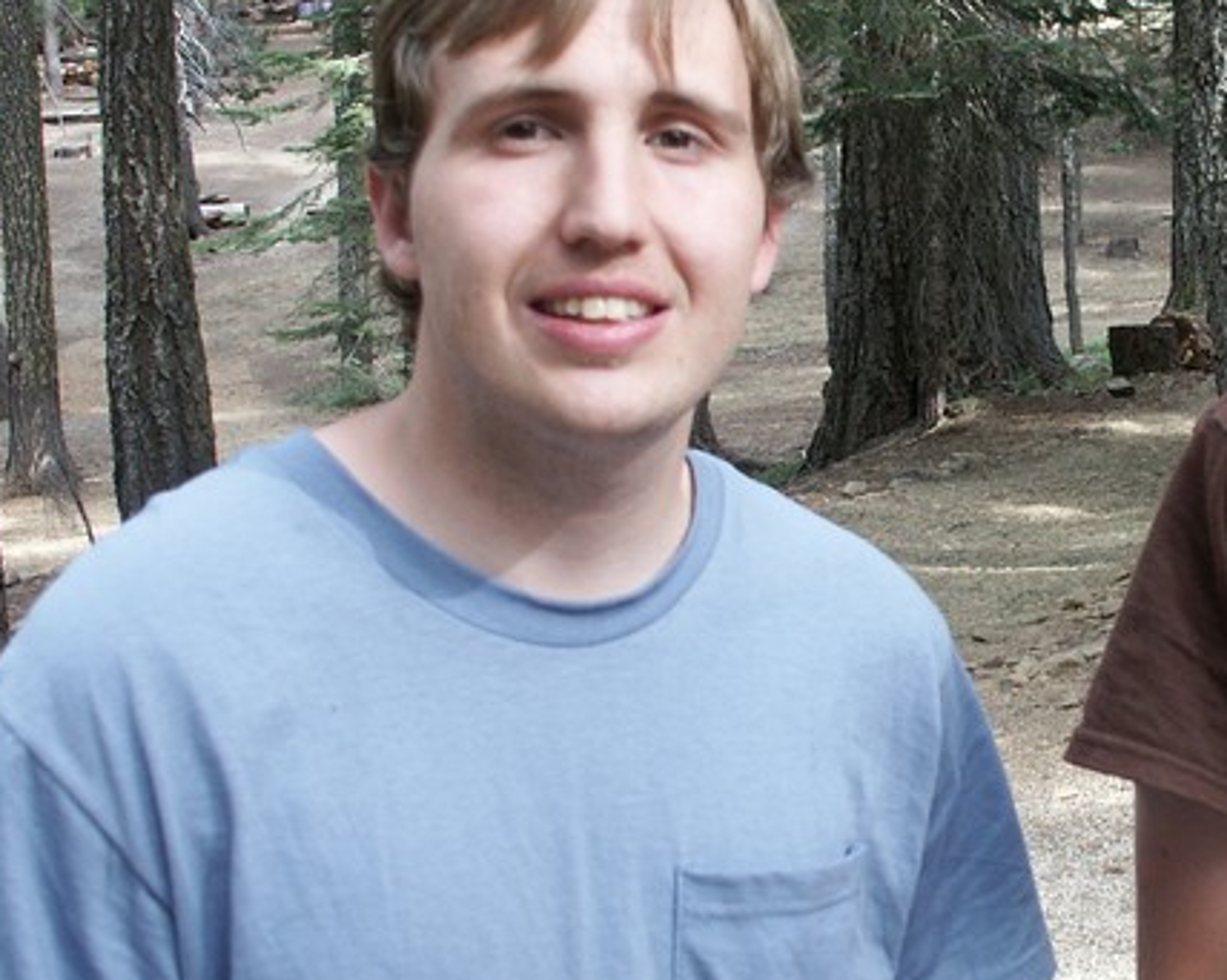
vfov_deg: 20.9
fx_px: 2650
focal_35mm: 73
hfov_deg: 25.4
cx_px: 1066
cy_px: 370
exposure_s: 1/90
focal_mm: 10.44
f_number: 3.5
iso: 100
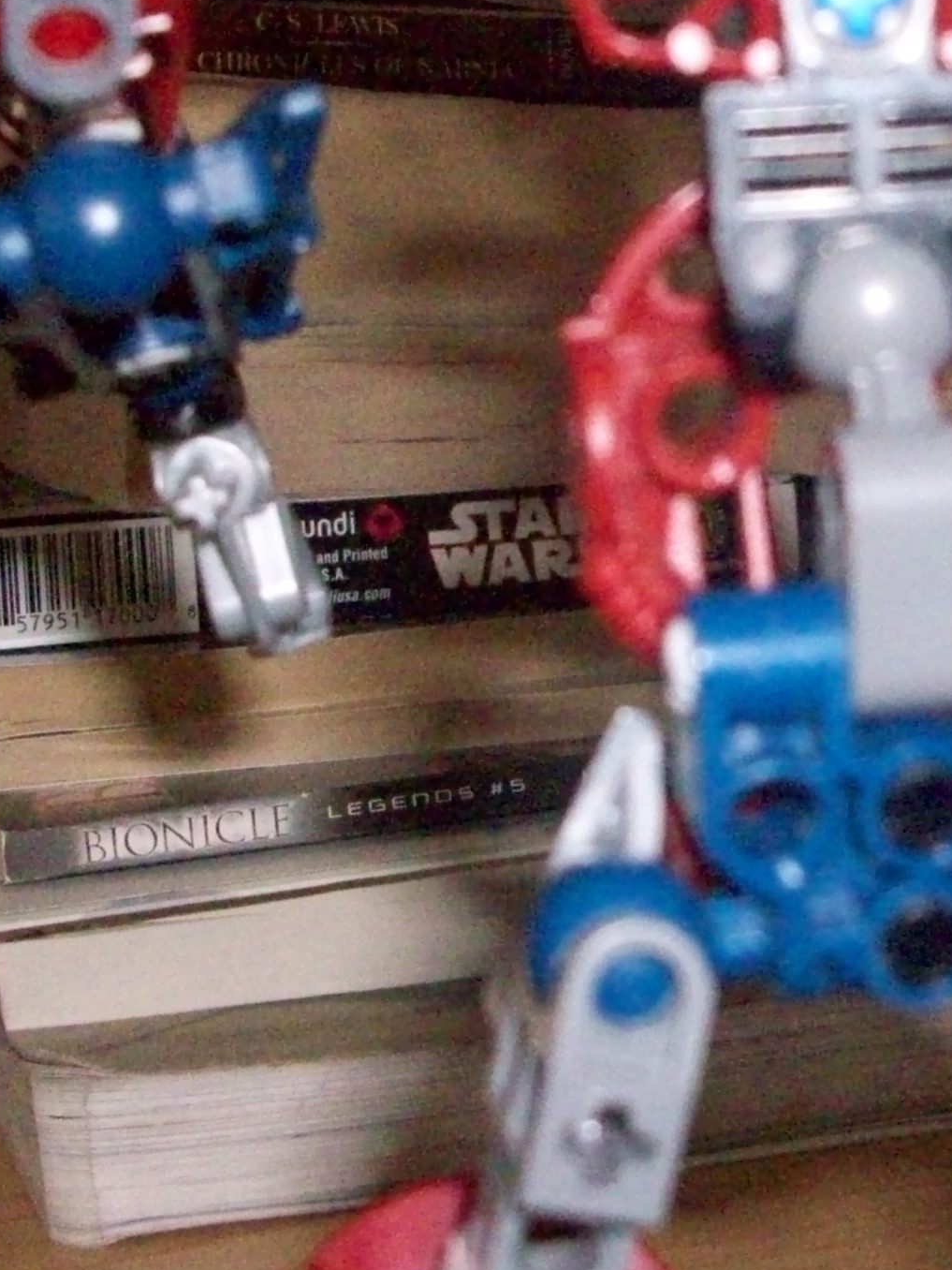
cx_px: 950
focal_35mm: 77
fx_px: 2824
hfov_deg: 18.6
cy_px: 675
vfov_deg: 25.3
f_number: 2.8
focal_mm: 5.7
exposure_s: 1/128
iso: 800
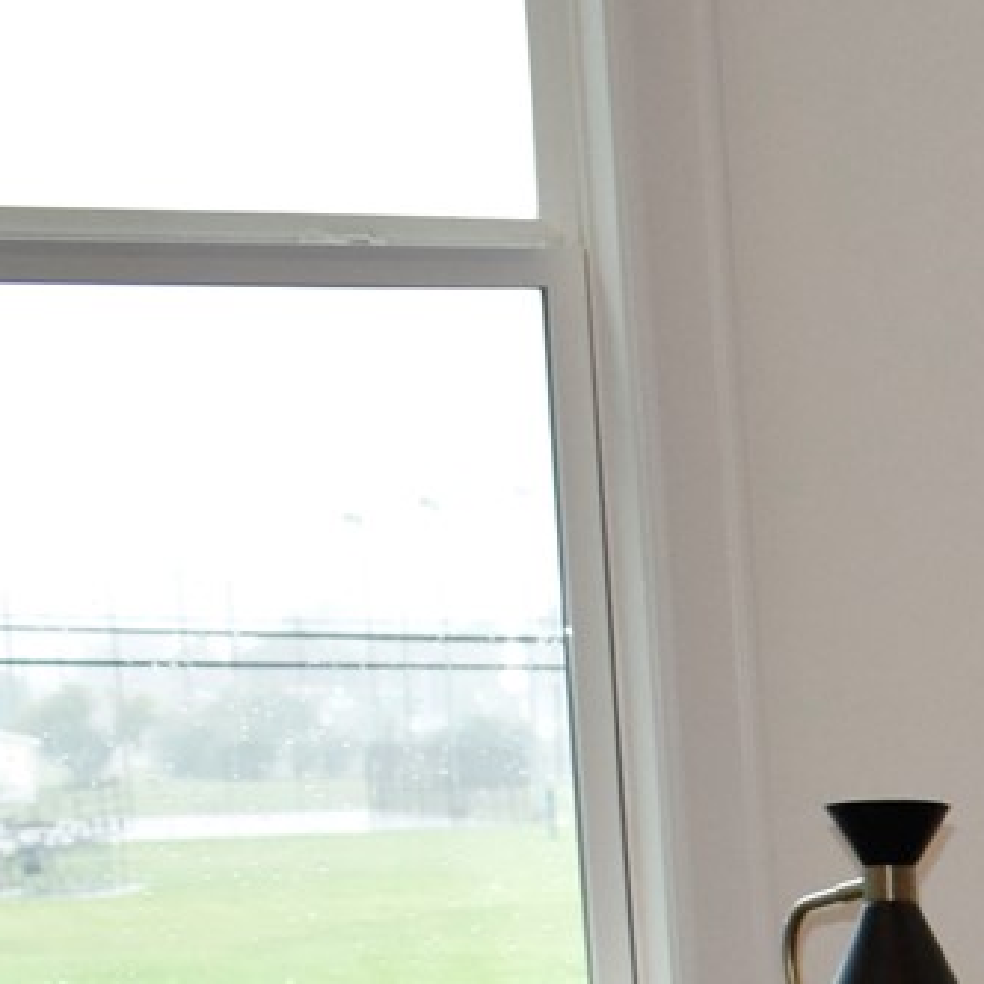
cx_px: 2220
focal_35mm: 150
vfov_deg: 11.2
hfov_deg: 10.3
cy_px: 1423
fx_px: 4824
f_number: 4.5
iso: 800
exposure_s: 1/200
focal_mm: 18
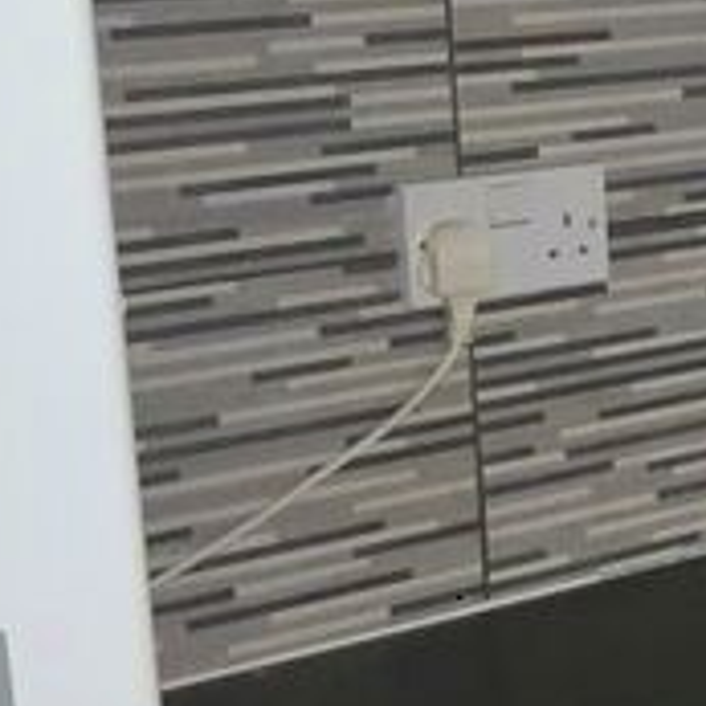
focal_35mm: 104
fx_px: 2400
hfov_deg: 14.8
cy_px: 259
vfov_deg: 16.7
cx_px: 1232
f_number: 1.8
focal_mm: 3
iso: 80
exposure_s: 1/40
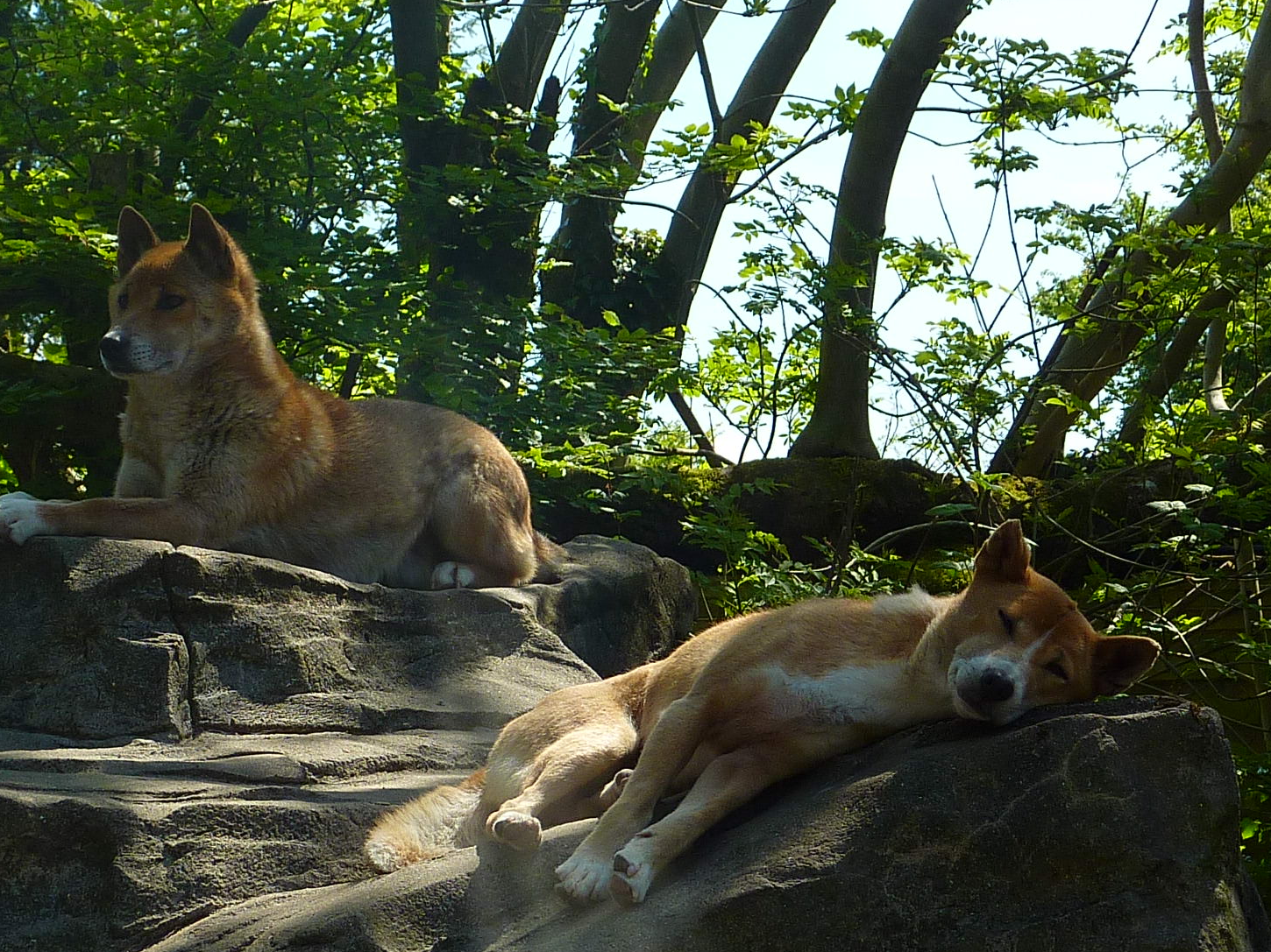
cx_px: 587
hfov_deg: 16.8
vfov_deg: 12.7
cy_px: 523
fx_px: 4295
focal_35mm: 117
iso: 80
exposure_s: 1/400
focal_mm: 9.7
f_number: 3.9
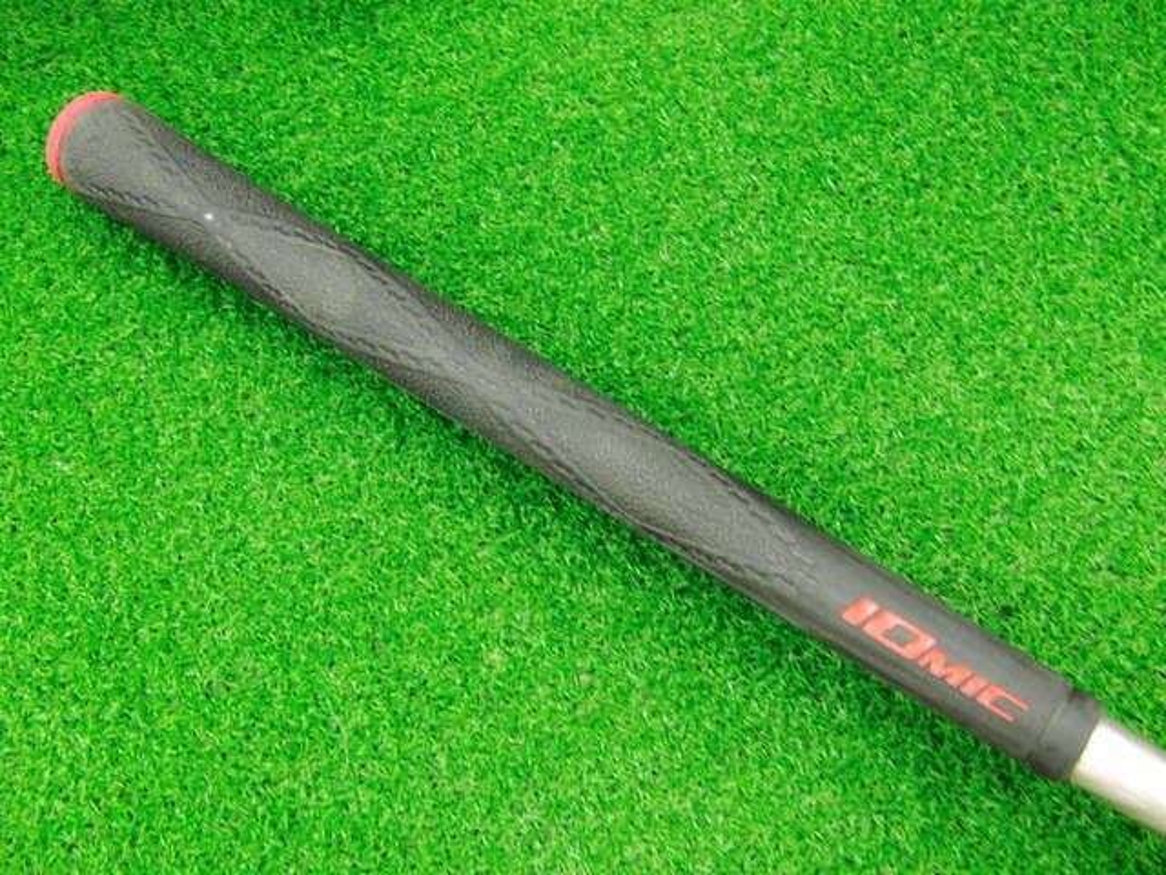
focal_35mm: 37
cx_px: 583
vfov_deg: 38.7
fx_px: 1246
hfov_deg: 50.1
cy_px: 438
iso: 400
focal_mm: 6.42
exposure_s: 1/15
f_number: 3.6
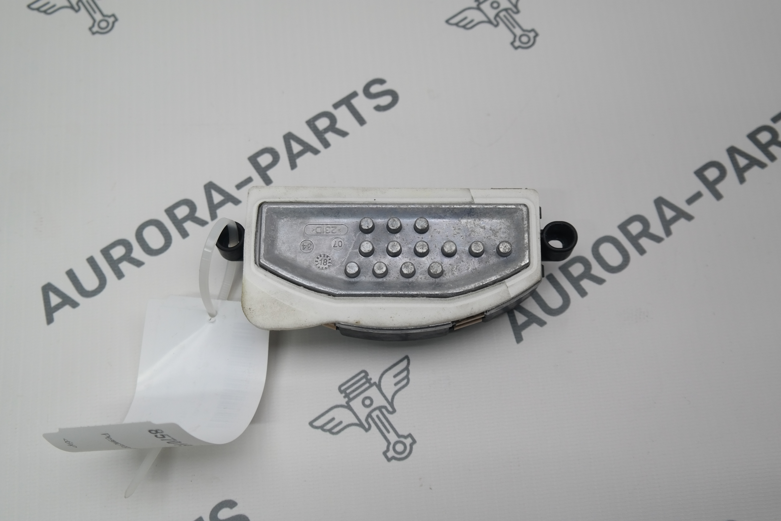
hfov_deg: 44.5
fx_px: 954
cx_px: 390
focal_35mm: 44
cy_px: 260
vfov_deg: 30.5
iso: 200
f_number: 4
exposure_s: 1/100
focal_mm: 29
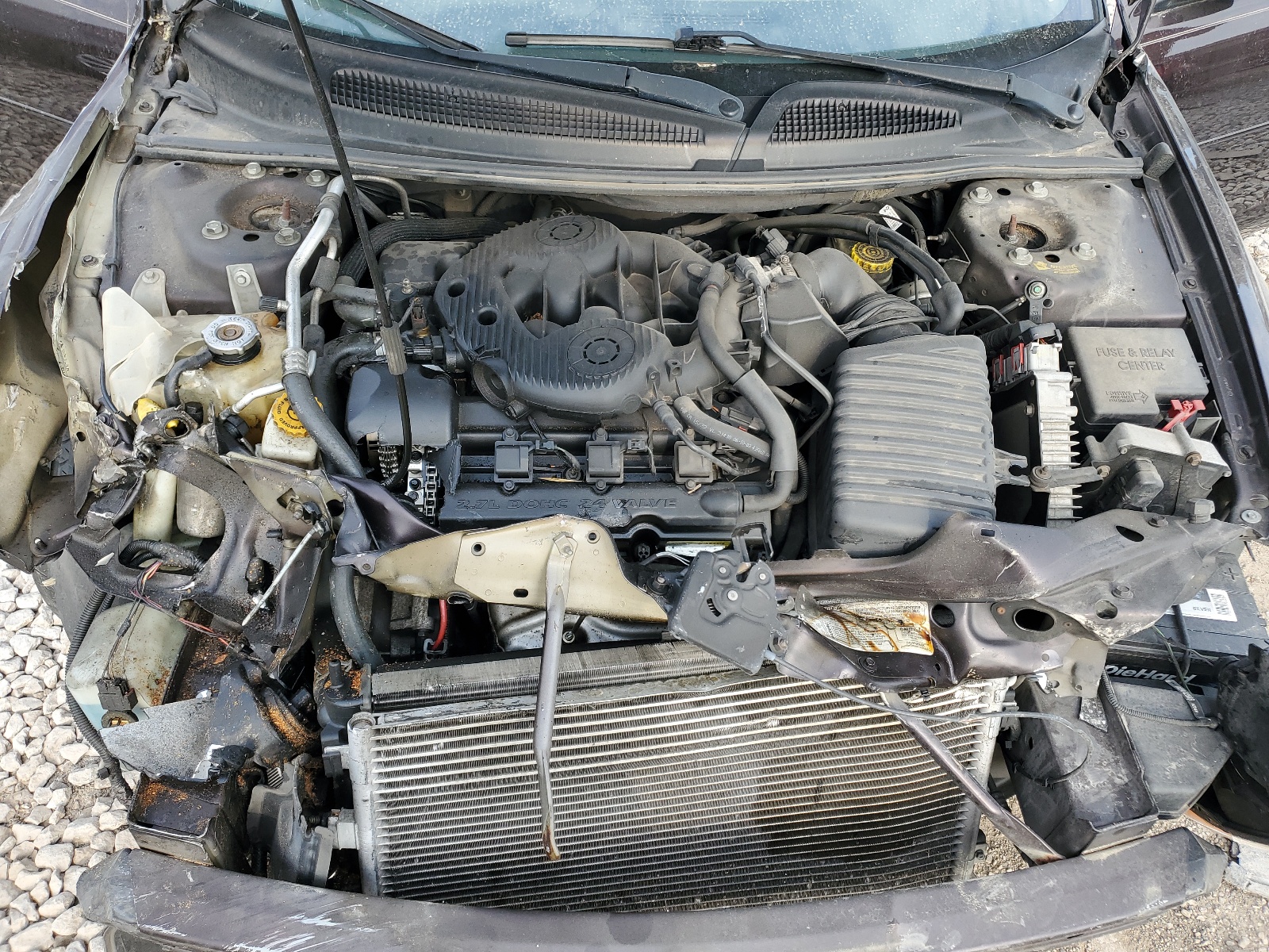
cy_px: 476
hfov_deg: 67.3
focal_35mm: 26
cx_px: 634
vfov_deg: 53.1
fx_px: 953
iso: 50
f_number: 1.5
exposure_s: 1/385
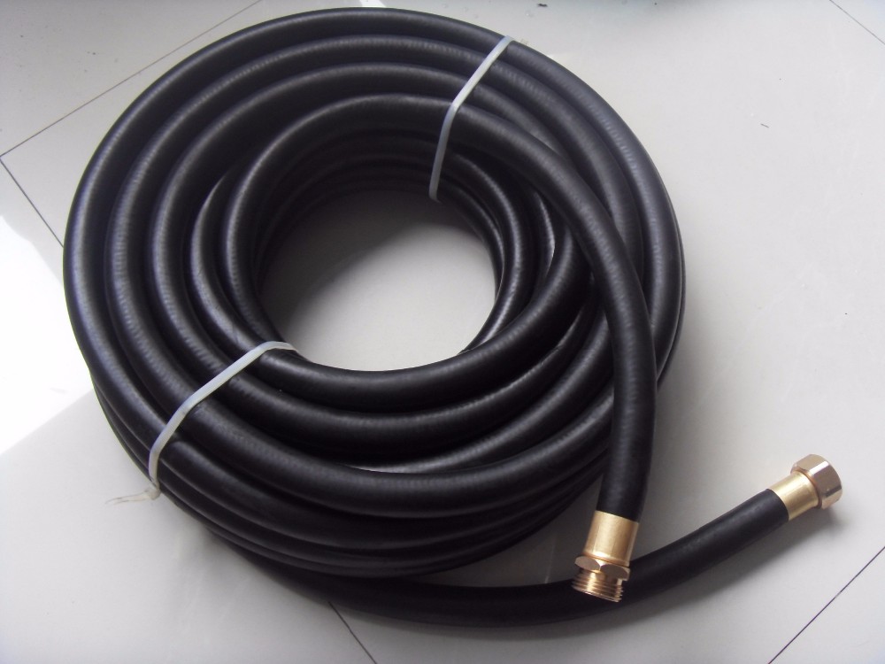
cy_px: 332
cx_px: 442
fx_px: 997
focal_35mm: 39
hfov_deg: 47.9
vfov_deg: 36.8
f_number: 3.5
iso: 160
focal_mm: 6.6
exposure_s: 1/45
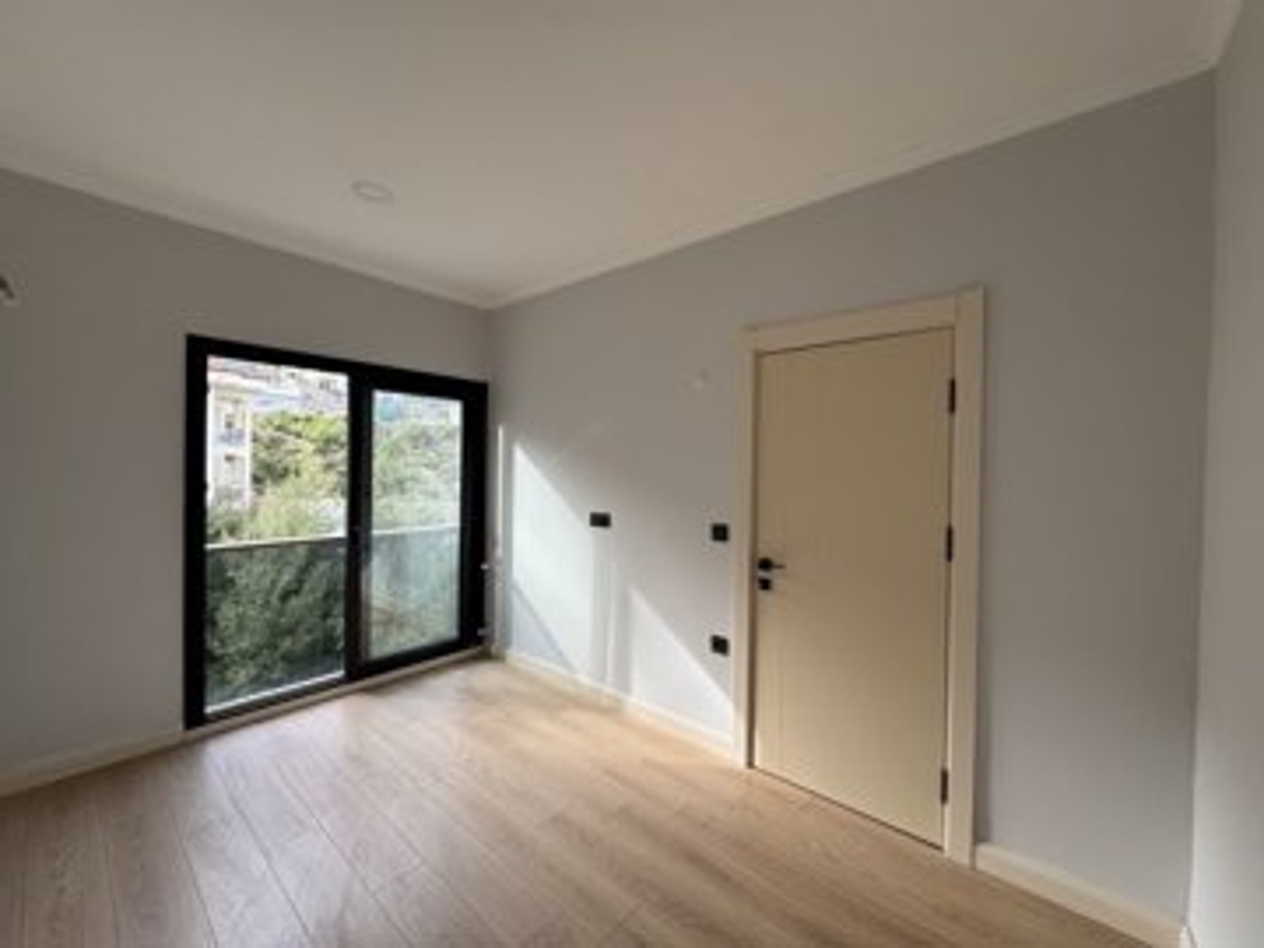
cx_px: 632
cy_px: 474
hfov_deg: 102.1
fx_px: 511
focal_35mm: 14
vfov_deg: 85.7
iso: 40
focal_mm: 2.22
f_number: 2.2
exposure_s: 1/196
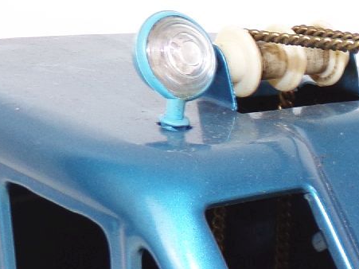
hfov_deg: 18.0
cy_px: 396
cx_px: 531
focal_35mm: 98
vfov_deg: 14.2
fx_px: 1016
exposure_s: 1/34
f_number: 3
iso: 80
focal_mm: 4.3
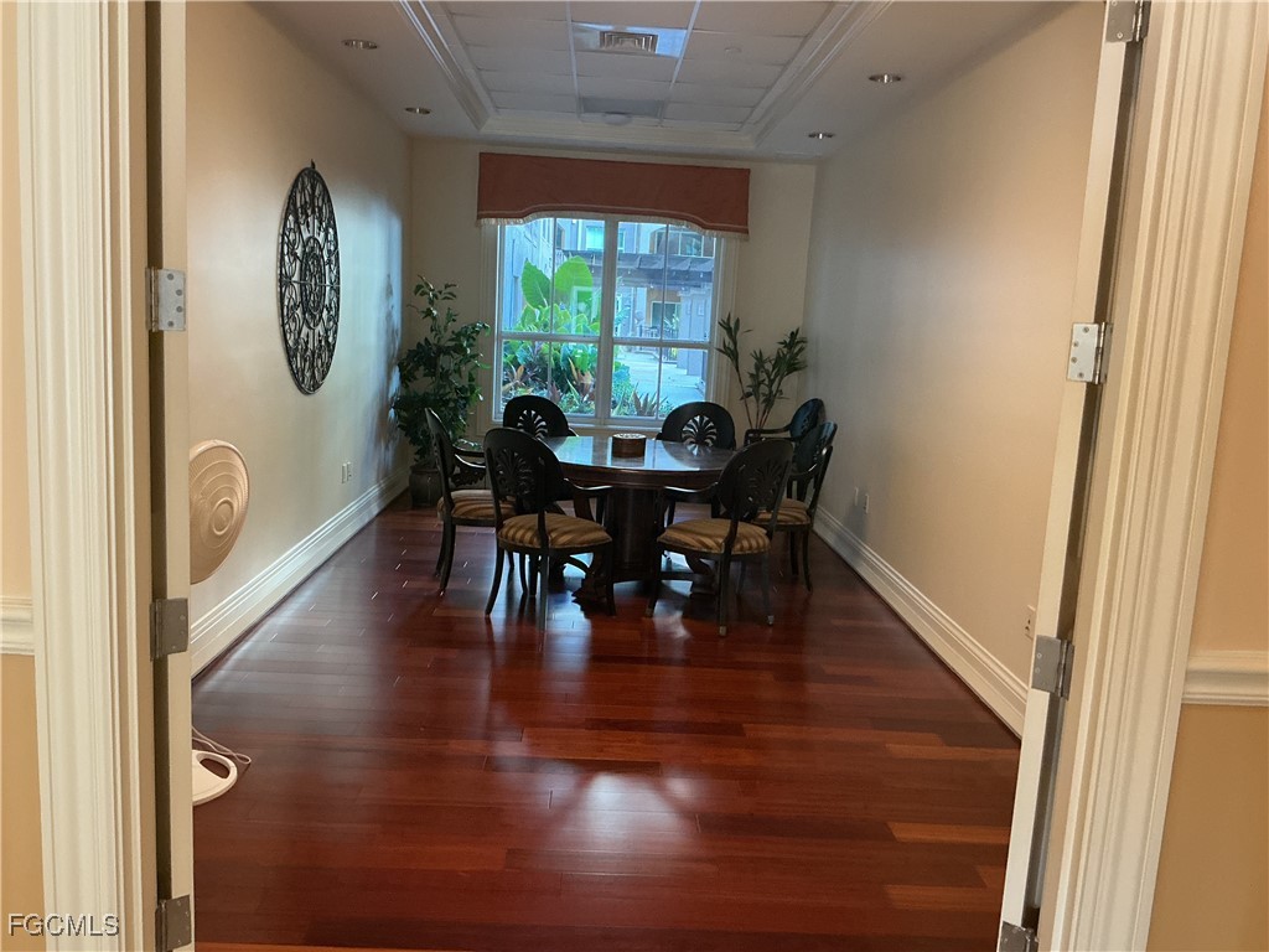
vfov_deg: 48.2
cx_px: 634
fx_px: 1063
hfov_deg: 61.7
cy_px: 476
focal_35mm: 29
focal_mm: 3
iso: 200
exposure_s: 1/60
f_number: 1.8
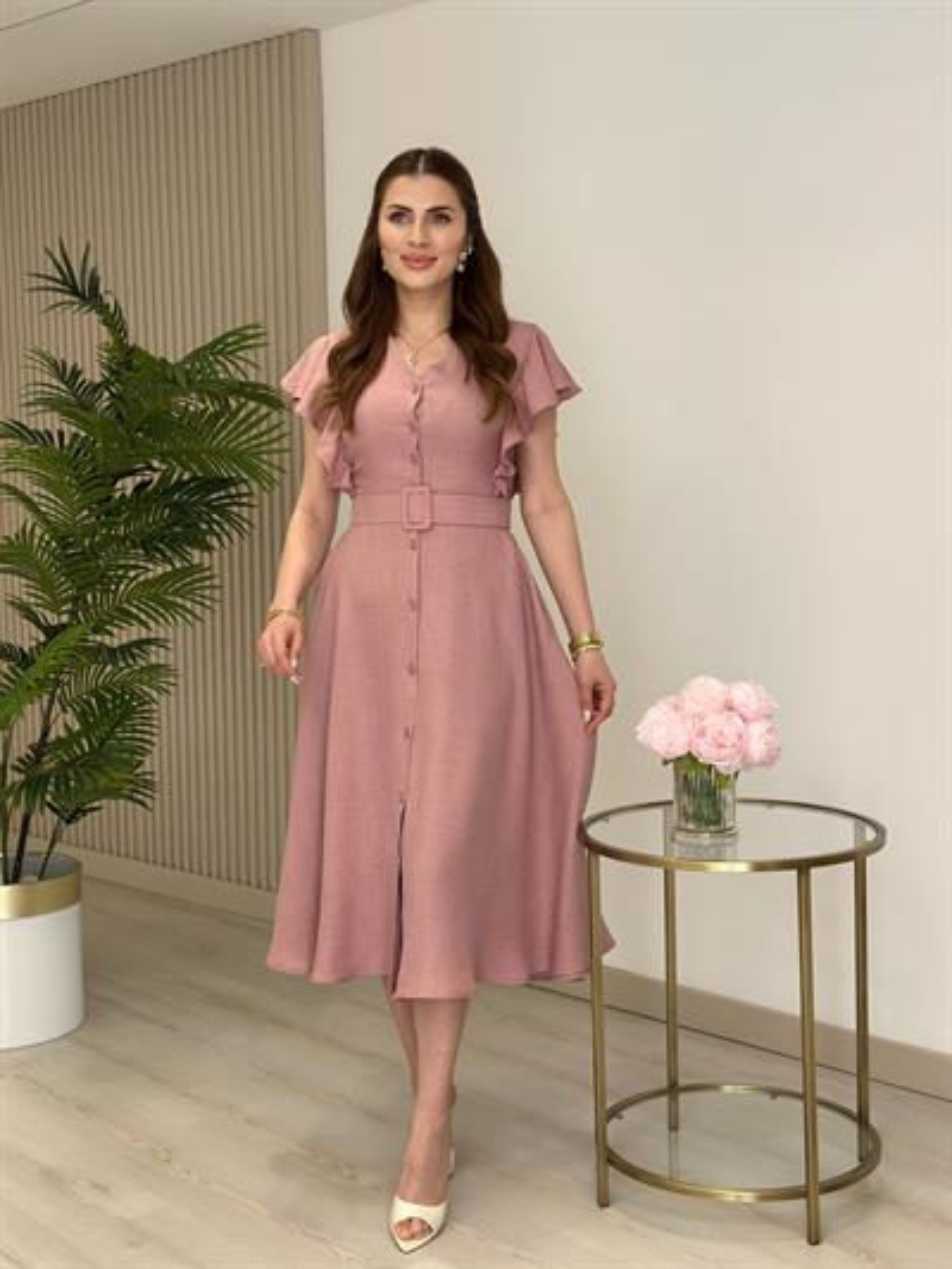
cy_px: 634
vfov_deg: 39.6
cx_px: 476
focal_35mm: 48
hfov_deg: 30.3
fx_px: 1759
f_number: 1.78
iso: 80
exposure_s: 1/450
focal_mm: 6.86
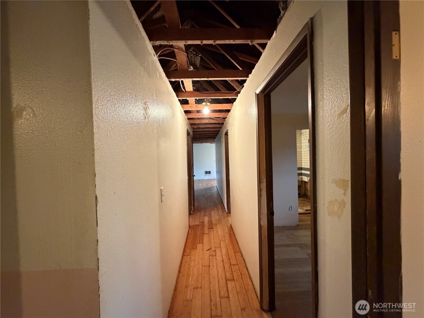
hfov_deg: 102.1
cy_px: 159
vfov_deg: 85.7
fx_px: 171
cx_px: 212
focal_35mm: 14
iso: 1000
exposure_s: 1/60
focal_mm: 2.22
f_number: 2.2
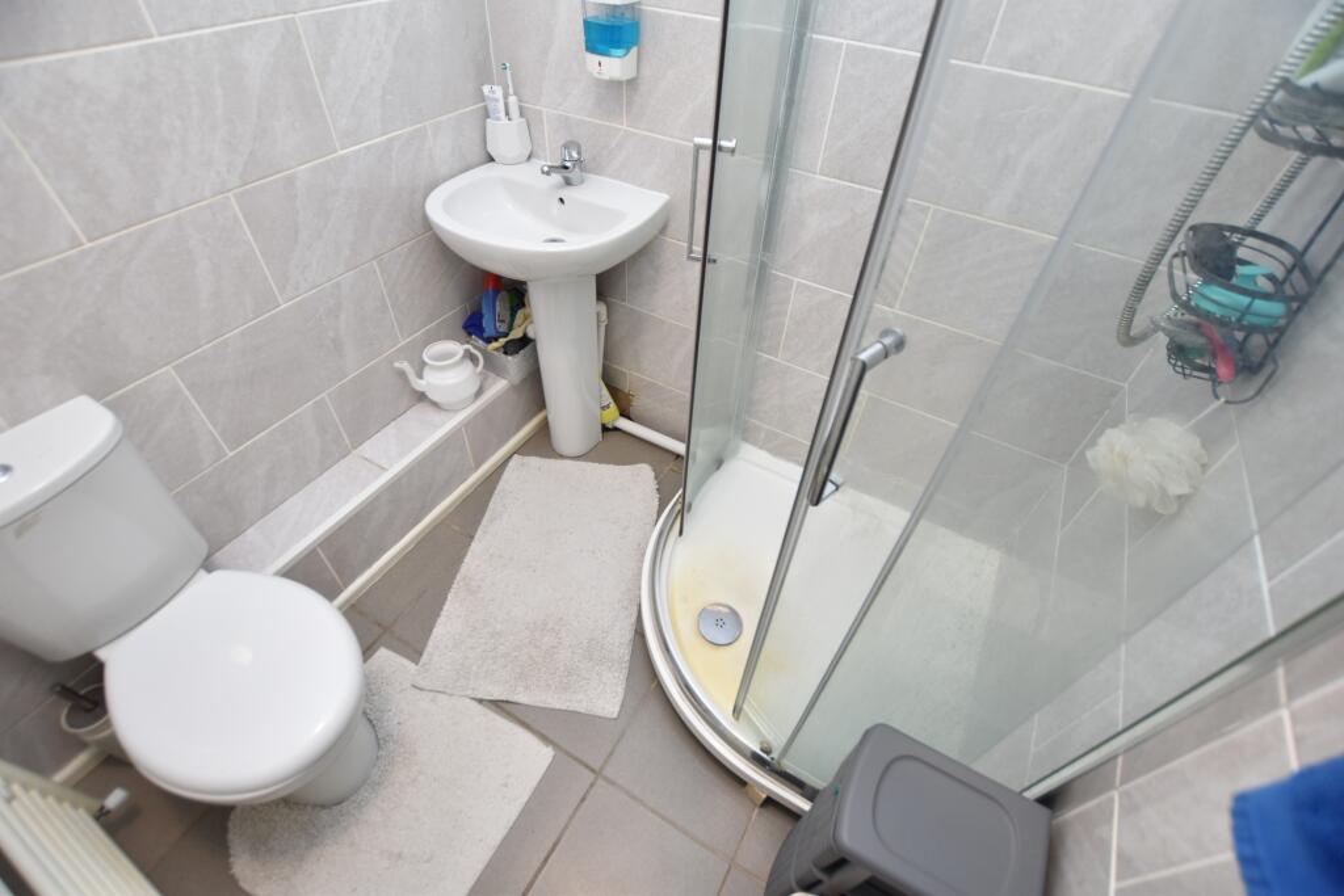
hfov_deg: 100.4
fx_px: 560
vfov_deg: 77.3
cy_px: 448
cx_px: 672
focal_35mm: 15
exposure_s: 1/15
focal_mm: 10
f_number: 3.5
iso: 560
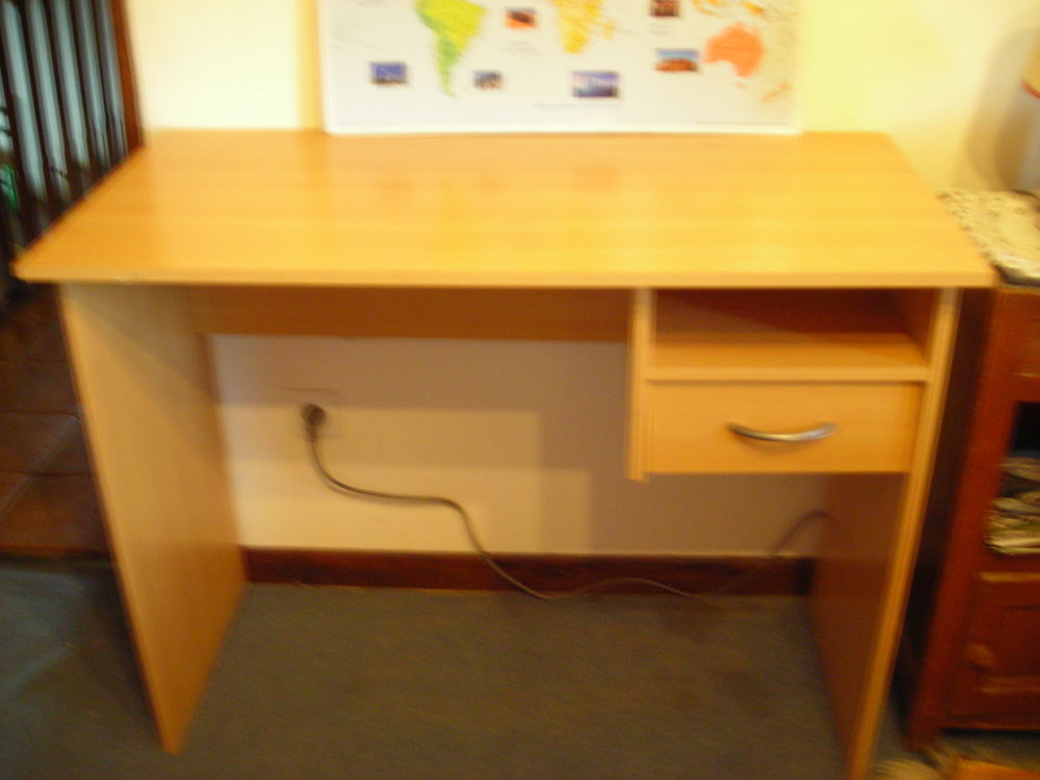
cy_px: 390
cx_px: 520
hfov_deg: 49.0
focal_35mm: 38
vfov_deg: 37.7
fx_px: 1142
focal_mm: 6.3
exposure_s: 1/1.4
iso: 200
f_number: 3.2
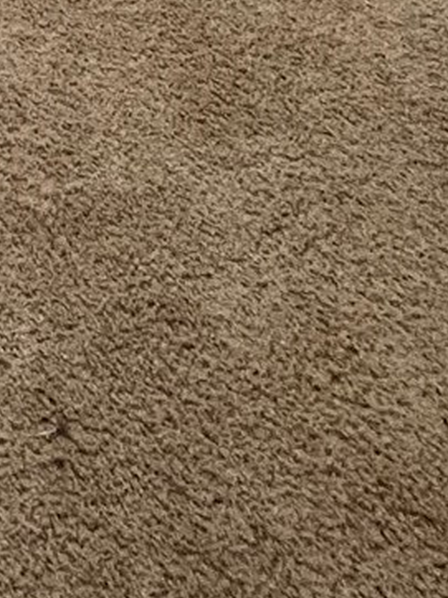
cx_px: -537
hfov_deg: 15.3
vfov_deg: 17.3
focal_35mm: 69
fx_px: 1192
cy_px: -681
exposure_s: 1/60
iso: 400
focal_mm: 1.57
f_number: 1.8
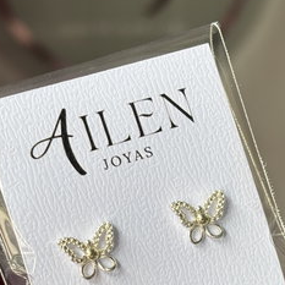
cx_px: 160
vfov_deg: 16.5
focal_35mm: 105
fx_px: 978
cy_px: 229
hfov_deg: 16.6
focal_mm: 5.96
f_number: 1.6
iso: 32
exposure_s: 1/121
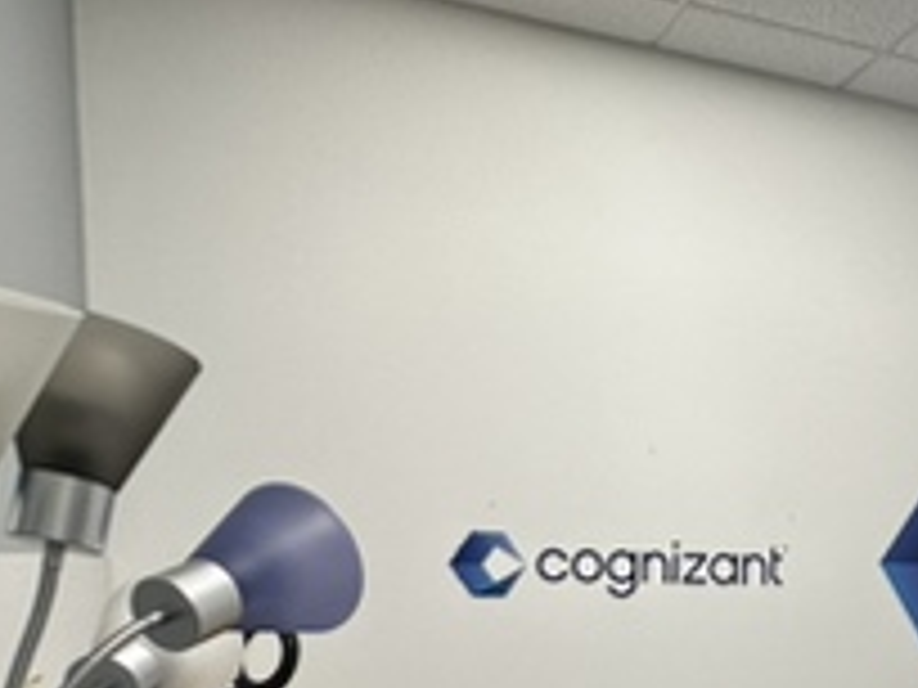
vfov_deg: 30.3
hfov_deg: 40.2
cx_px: 801
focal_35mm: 44
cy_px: 706
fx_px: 1167
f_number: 2.2
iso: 125
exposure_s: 1/100
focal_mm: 2.22
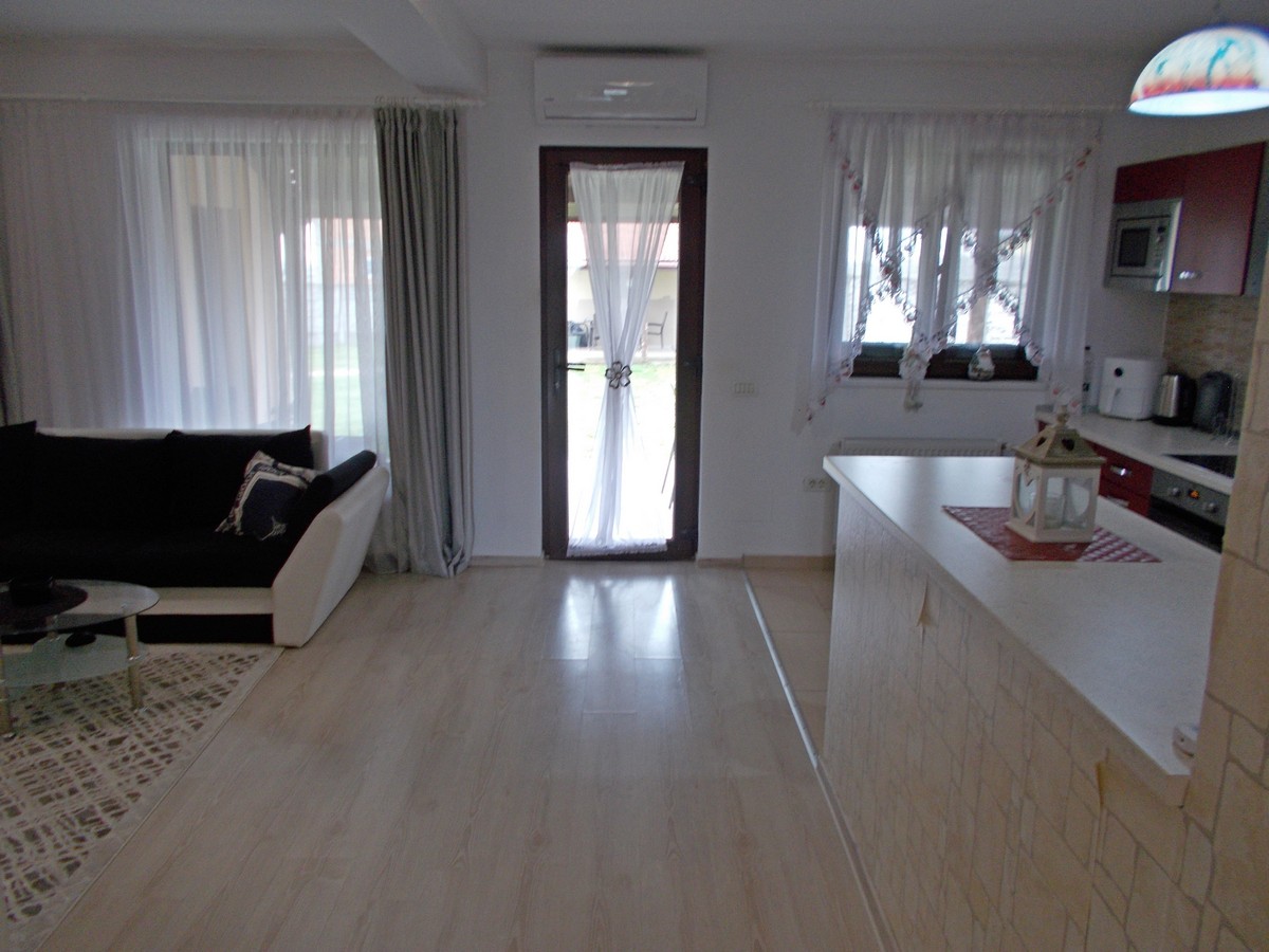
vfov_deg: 53.1
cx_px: 634
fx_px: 953
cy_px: 476
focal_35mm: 26
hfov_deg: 67.3
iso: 125
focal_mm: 4.6
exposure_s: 1/25
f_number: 3.2
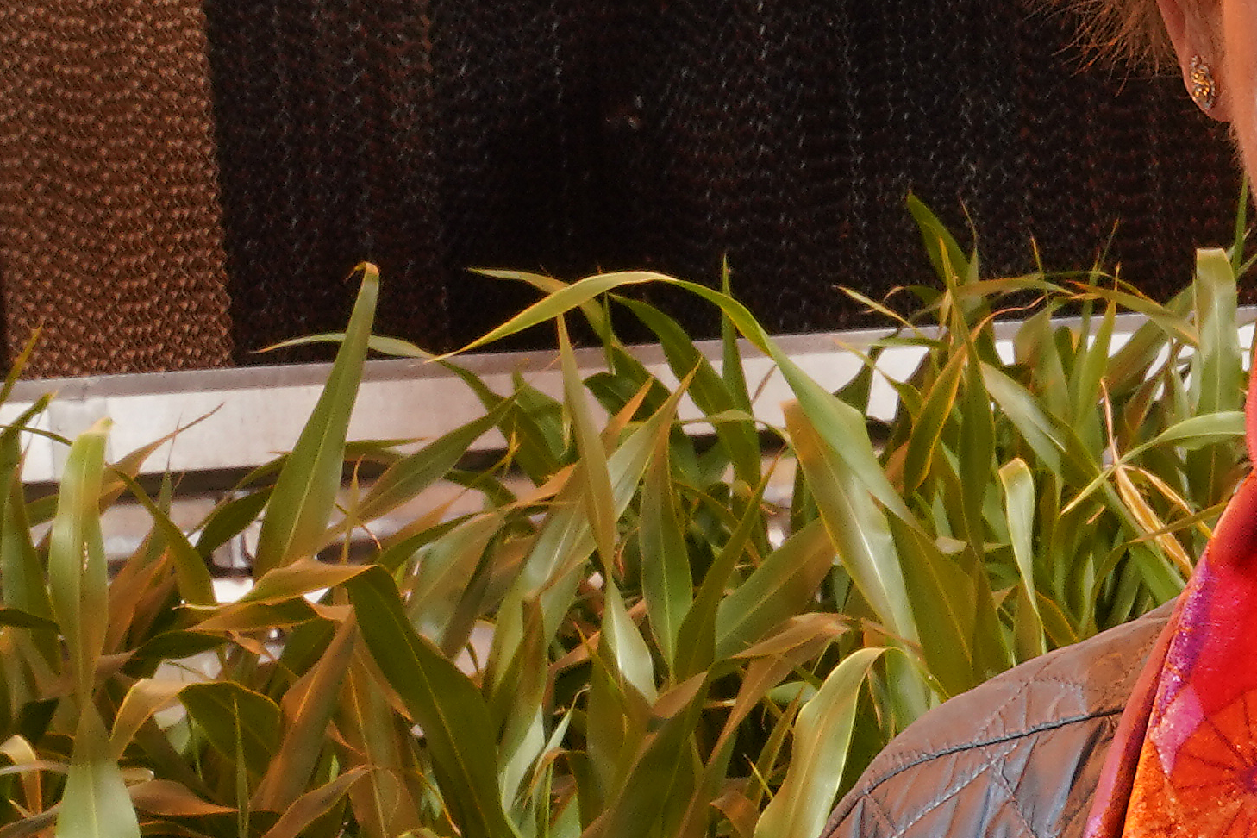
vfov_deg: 7.6
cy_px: 999
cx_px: 2829
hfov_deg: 10.2
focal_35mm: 180
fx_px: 6285
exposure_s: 1/80
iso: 320
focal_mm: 33
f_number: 22
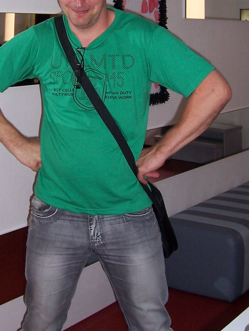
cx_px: 66
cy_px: 84
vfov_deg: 27.4
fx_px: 671
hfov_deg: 20.9
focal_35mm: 70
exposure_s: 1/60
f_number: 2.7
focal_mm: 5.6
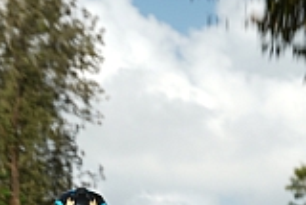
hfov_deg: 11.5
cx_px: 45
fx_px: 1506
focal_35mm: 177
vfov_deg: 7.6
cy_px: 330
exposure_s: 1/40
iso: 80
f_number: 5
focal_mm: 44
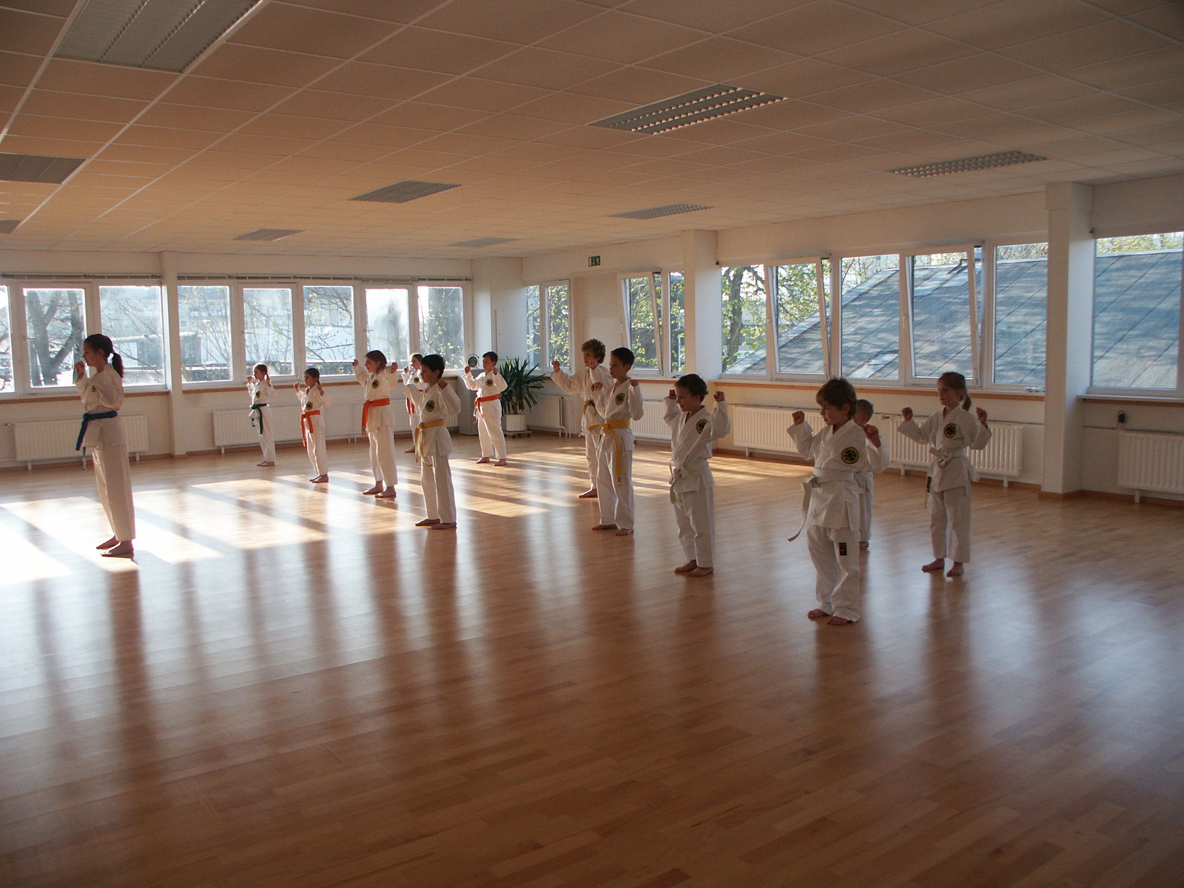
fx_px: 958
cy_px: 444
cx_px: 592
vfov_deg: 49.7
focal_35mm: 28
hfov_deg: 63.4
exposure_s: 1/350
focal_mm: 7.21
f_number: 2.8
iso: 100
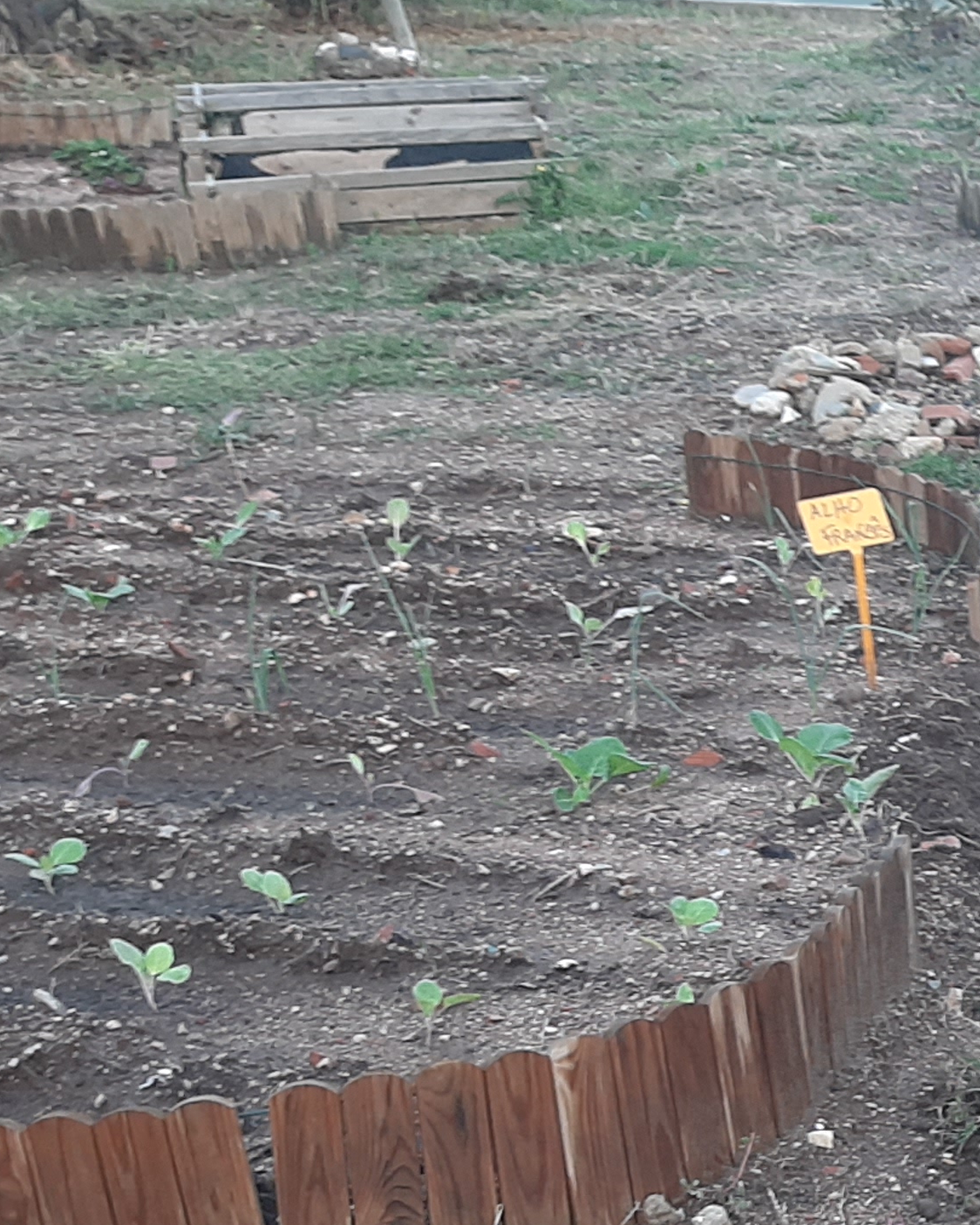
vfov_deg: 25.1
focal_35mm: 75
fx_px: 2720
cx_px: 1698
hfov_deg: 17.2
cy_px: 927
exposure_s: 1/33
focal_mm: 3.93
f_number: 1.7
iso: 40
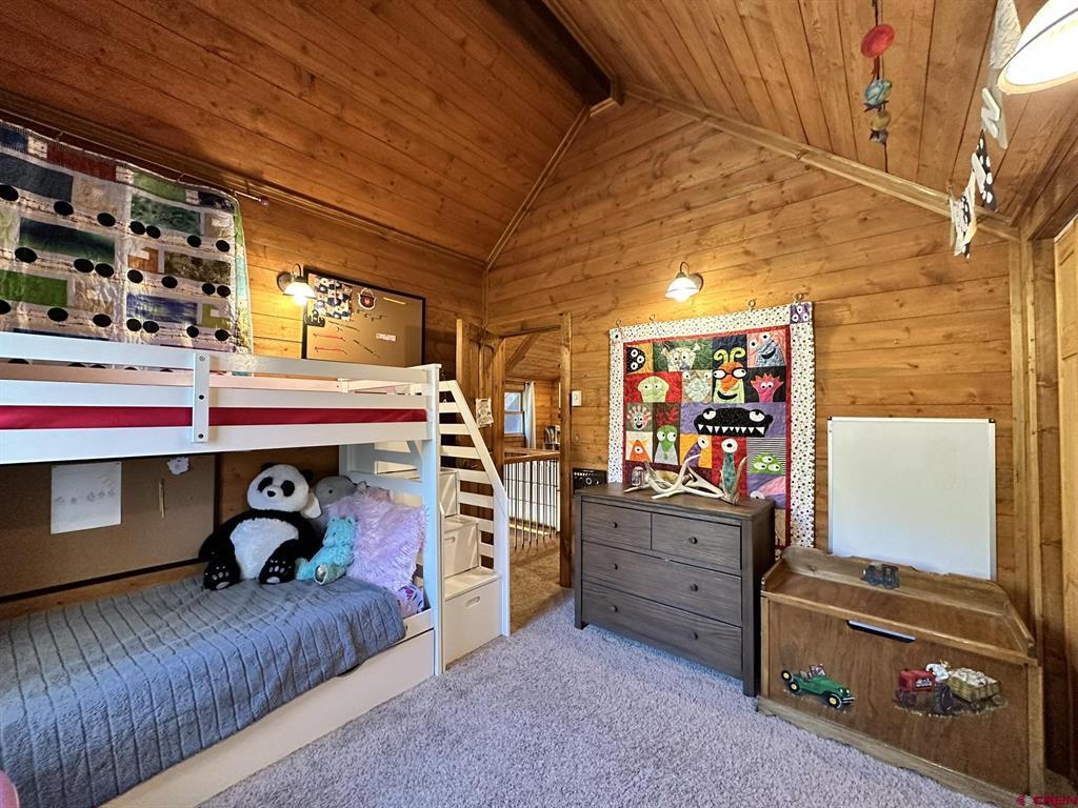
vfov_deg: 85.7
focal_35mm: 14
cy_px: 404
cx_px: 539
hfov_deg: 102.1
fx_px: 436
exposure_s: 1/60
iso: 500
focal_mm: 2.22
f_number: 2.2
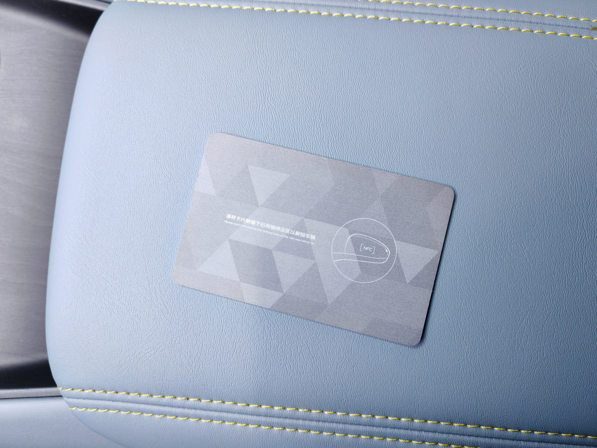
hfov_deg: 65.3
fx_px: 466
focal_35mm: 27
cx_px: 298
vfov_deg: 51.4
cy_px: 224
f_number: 1.95
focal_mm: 5.52
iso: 400
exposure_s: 1/33
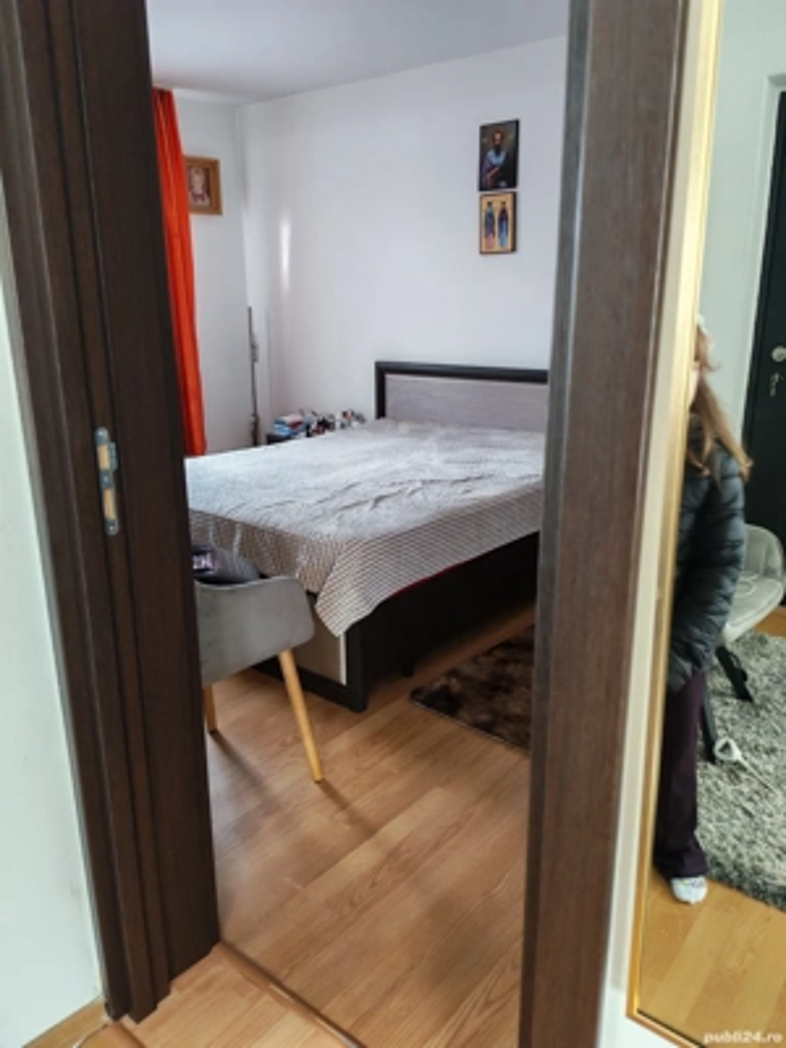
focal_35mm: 27
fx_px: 817
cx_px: 393
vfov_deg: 65.3
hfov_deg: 51.4
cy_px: 524
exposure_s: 1/100
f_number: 1.9
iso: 2000
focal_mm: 6.12
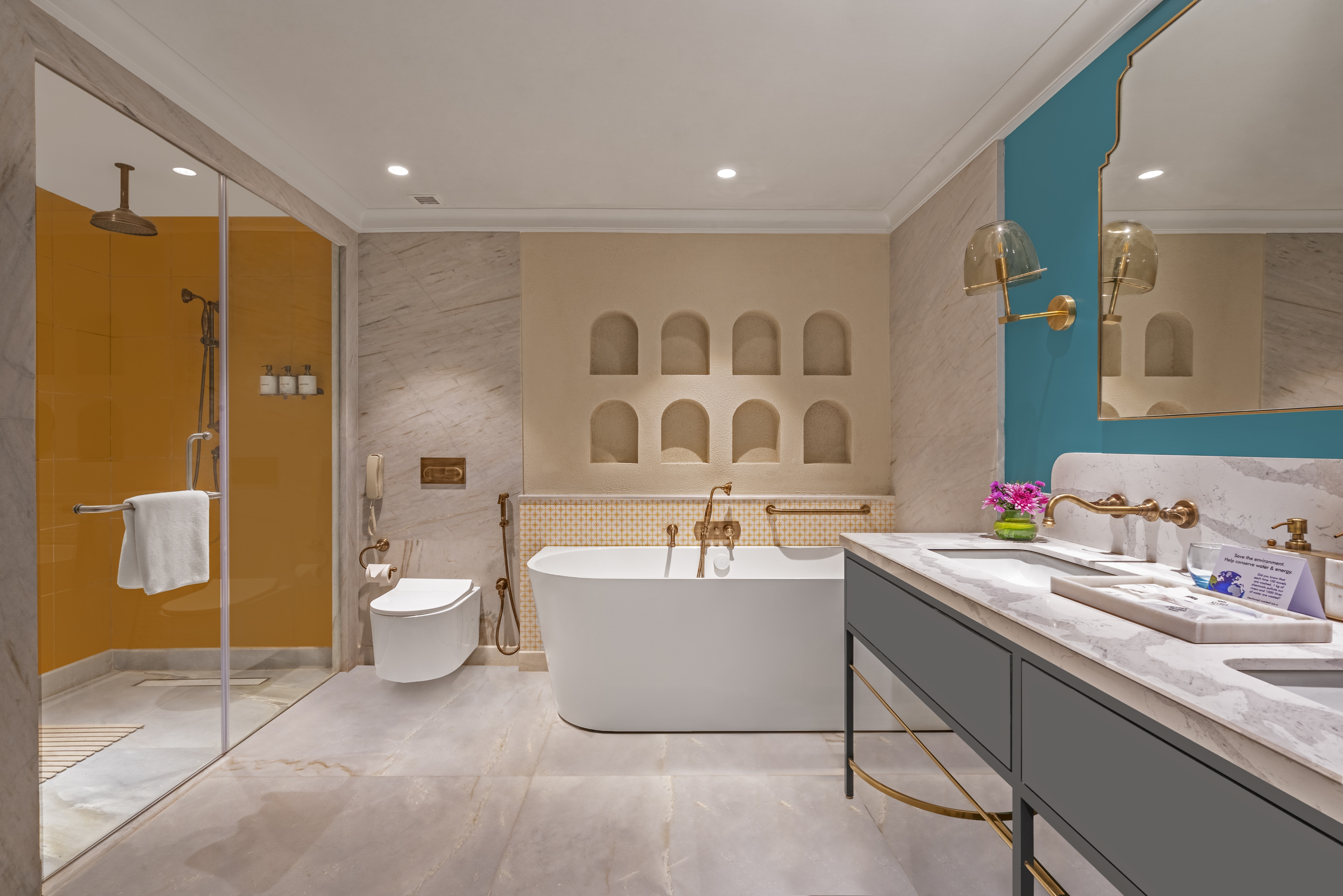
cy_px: 448
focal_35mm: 16
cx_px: 672
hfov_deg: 96.7
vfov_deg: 73.7
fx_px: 597
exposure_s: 1/4
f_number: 16
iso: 100
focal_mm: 16
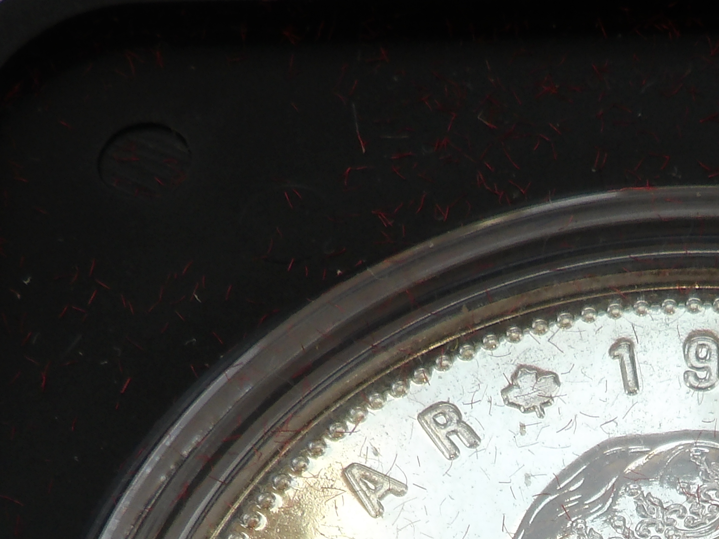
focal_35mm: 138
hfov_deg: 14.2
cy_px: 815
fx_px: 2866
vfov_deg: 10.4
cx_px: 638
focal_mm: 7.6
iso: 100
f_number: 4.9
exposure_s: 1/78
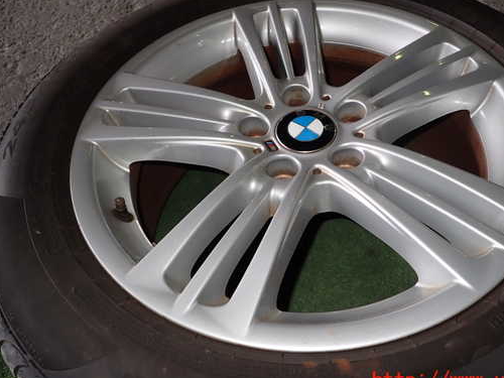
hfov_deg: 59.6
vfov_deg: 46.7
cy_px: 167
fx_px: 437
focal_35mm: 30
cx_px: 297
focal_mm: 4.5
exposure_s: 1/30
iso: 100
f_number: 5.6
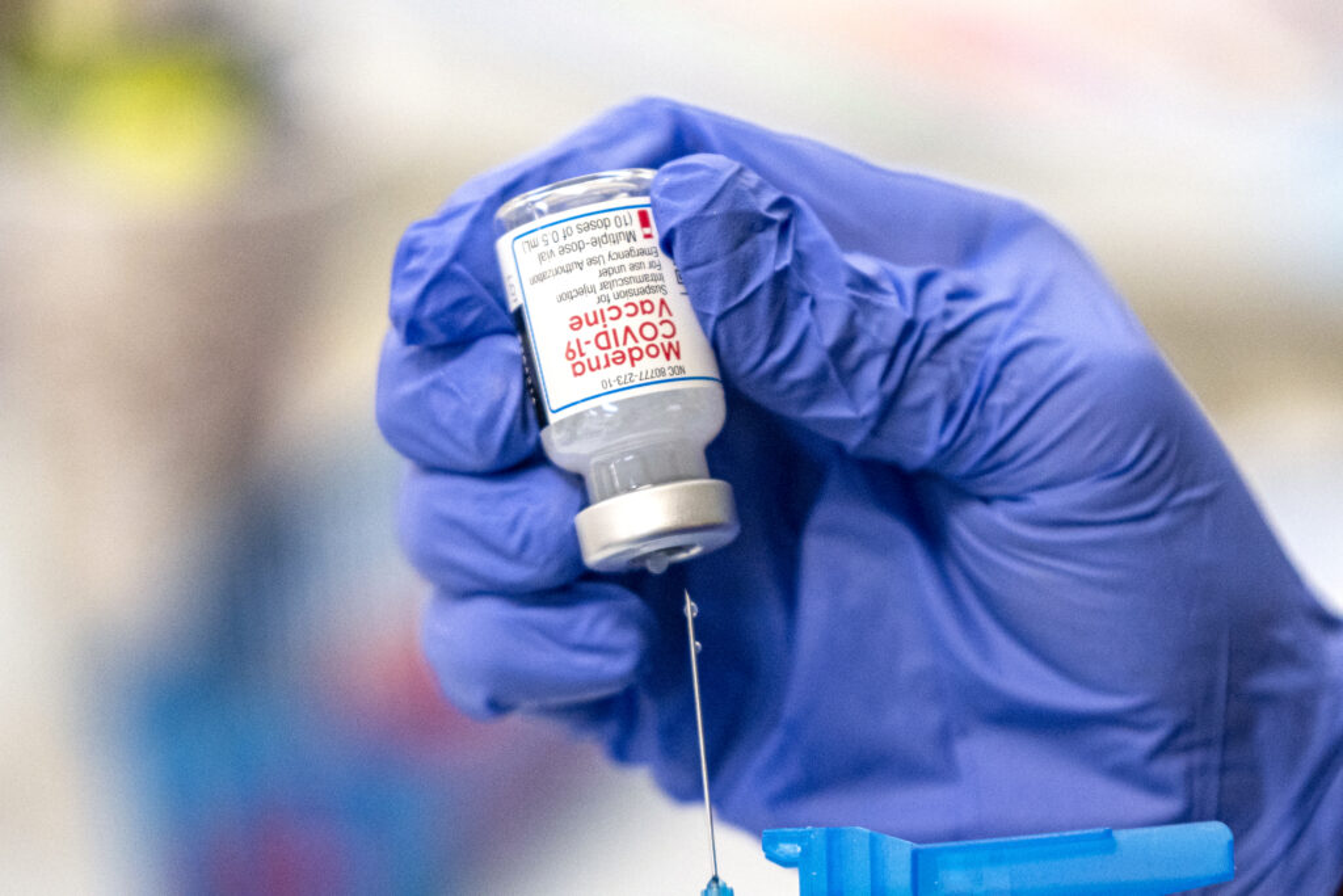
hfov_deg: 6.9
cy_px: 448
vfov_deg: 4.6
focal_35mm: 300
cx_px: 672
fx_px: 11192
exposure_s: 1/500
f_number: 2.8
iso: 1600
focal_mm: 200
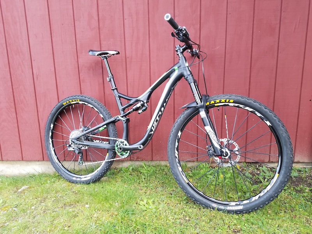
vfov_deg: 53.1
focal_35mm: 26
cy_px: 117
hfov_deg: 67.3
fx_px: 234
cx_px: 156
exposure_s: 1/50
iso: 64
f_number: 1.7
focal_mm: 4.2
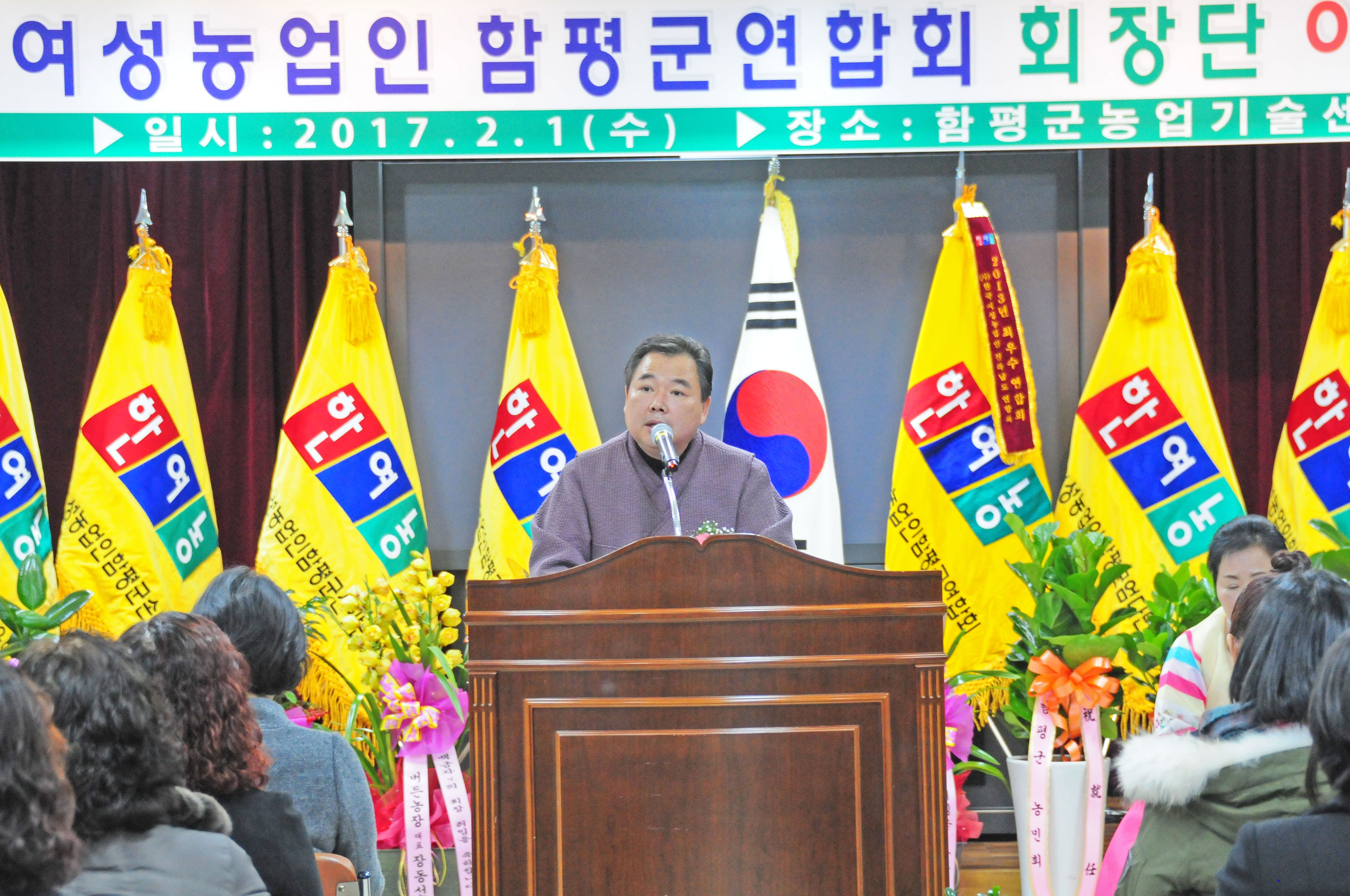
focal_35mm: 123
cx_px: 675
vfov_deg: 11.1
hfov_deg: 16.7
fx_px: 4607
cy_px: 448
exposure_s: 1/30
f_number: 5
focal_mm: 82
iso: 1600
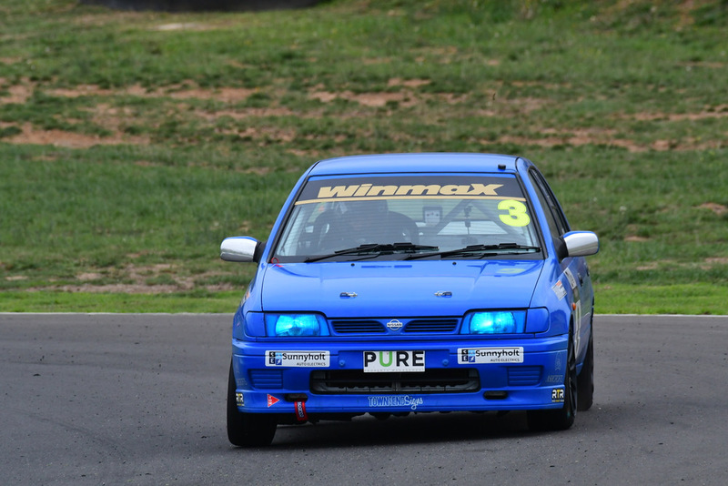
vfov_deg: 1.9
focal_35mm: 720
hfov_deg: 2.9
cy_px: 243
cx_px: 364
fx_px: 14564
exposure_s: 1/640
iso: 800
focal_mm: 480
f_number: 11
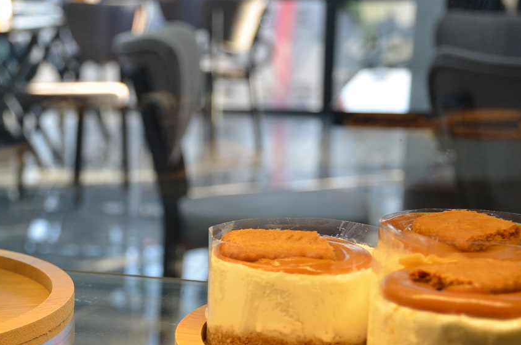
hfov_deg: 23.4
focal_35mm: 85
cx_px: 70
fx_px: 1228
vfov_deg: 16.0
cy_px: 243
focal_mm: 32
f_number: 5
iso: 400
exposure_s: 1/100
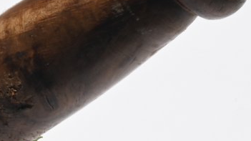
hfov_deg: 9.5
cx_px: -179
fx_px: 1454
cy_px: 234
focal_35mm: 219
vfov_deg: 5.5
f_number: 25
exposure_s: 1/50
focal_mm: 30.5
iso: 100
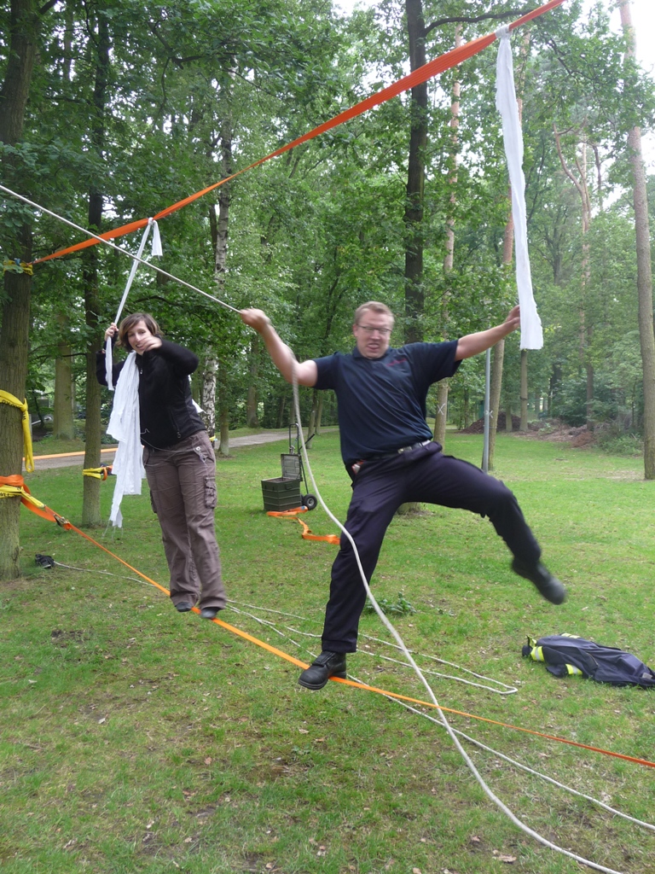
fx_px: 757
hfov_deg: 46.8
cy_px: 437
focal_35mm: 30
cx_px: 328
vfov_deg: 60.0
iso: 100
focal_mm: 5
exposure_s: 1/40
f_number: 3.4
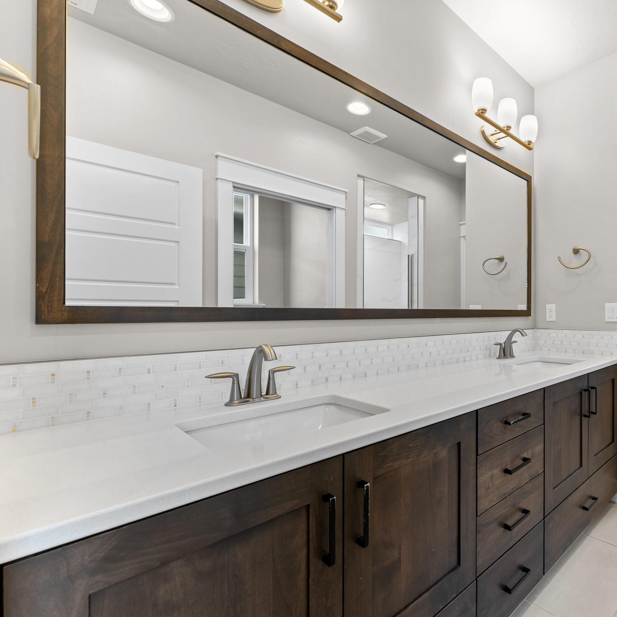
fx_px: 363
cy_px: 307
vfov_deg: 80.7
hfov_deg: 75.7
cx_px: 451
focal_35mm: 18
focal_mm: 14
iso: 400
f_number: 7.1
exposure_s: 1/8
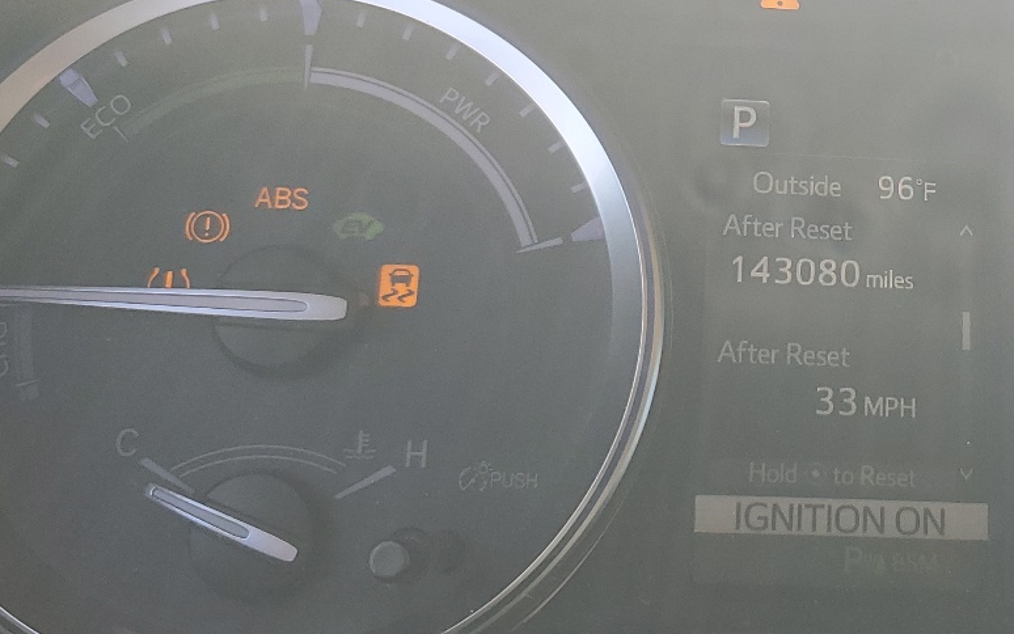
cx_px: 837
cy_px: 191
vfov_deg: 22.6
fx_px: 1575
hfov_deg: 34.4
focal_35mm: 57
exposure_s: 1/270
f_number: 1.5
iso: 50
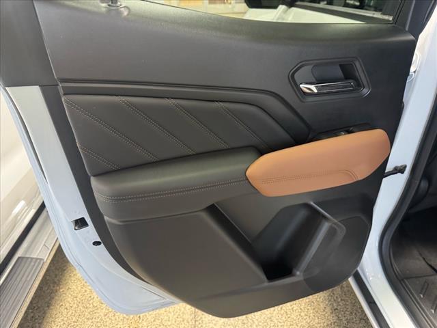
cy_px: 164
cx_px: 218
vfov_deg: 56.8
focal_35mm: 24
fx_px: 303
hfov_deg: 71.6
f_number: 1.78
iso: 1000
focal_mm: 6.76
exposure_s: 1/40
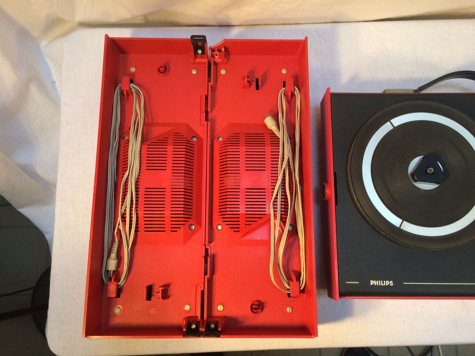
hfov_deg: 61.7
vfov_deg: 48.2
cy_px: 178
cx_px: 238
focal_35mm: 29
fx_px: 398
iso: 40
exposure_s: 1/33
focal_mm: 4.15
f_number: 2.2
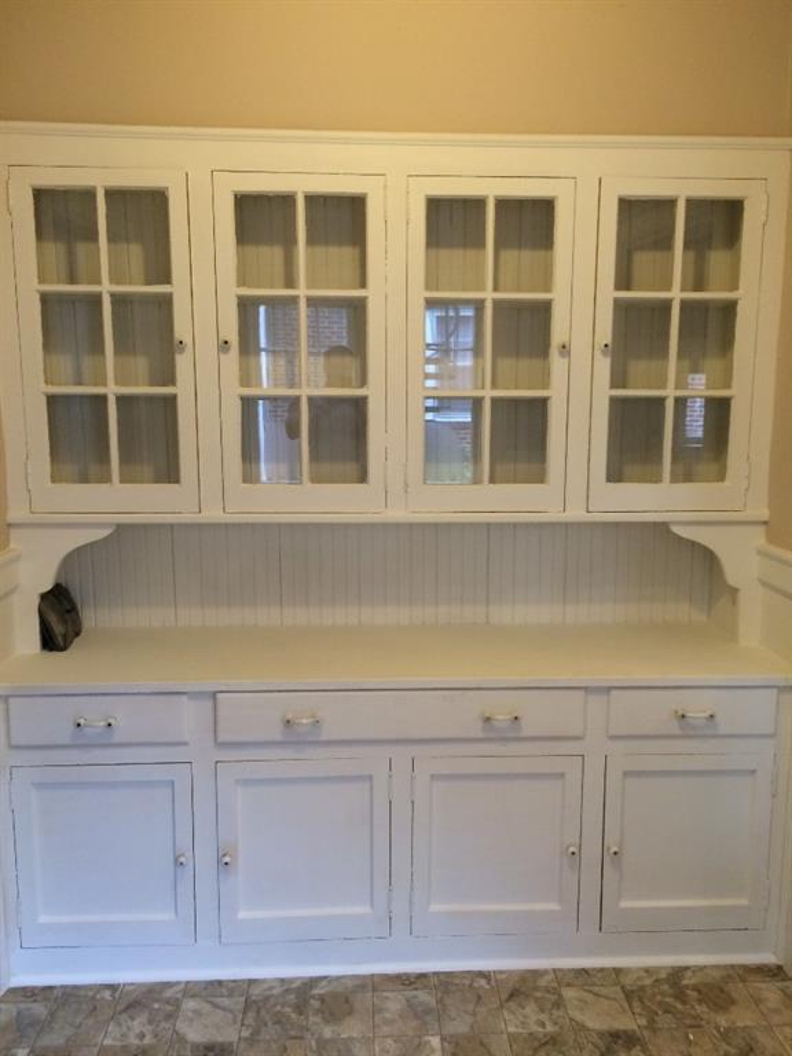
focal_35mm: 29
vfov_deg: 61.7
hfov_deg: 48.2
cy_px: 528
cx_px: 396
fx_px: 885
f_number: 2.2
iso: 80
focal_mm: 4.15
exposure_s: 1/30
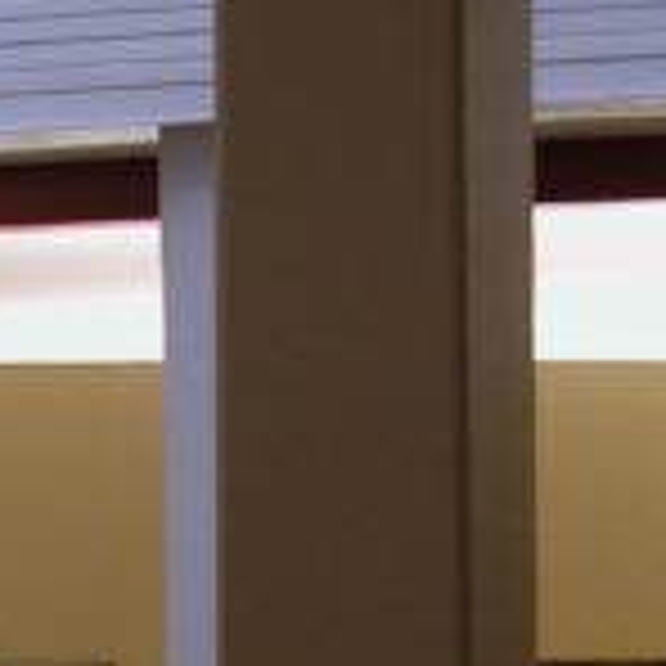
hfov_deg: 11.6
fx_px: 3265
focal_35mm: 150
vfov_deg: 11.3
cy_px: 927
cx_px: 126
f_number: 2.8
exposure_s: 1/40.9
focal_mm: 8.9
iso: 100
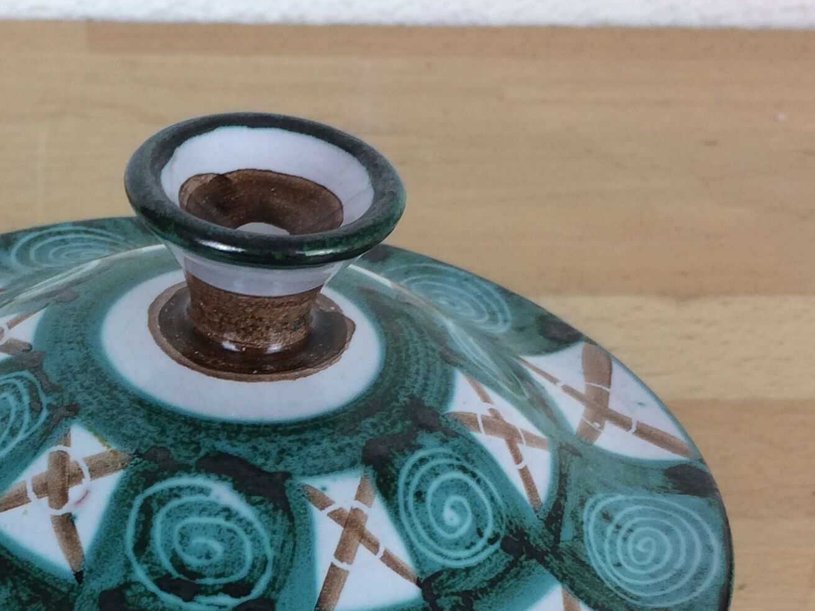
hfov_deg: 26.2
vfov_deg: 19.9
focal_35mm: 72
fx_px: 1695
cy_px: 603
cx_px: 85
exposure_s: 1/50
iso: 32
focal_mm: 4.15
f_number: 2.2
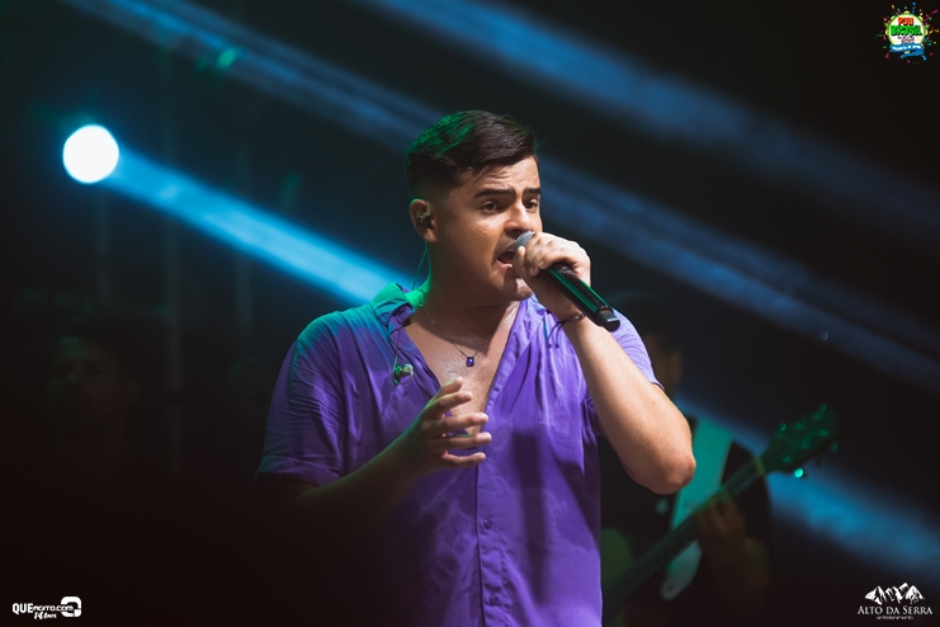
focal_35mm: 262
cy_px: 314
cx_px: 470
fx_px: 6854
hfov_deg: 7.8
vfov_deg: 5.2
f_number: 2.8
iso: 2500
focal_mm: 175
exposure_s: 1/1000
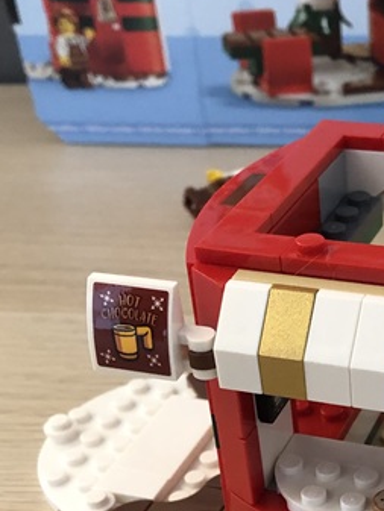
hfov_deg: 21.1
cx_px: 357
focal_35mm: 68
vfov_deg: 27.3
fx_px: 1005
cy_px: 477
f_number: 1.8
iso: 100
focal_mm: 3.99
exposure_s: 1/15
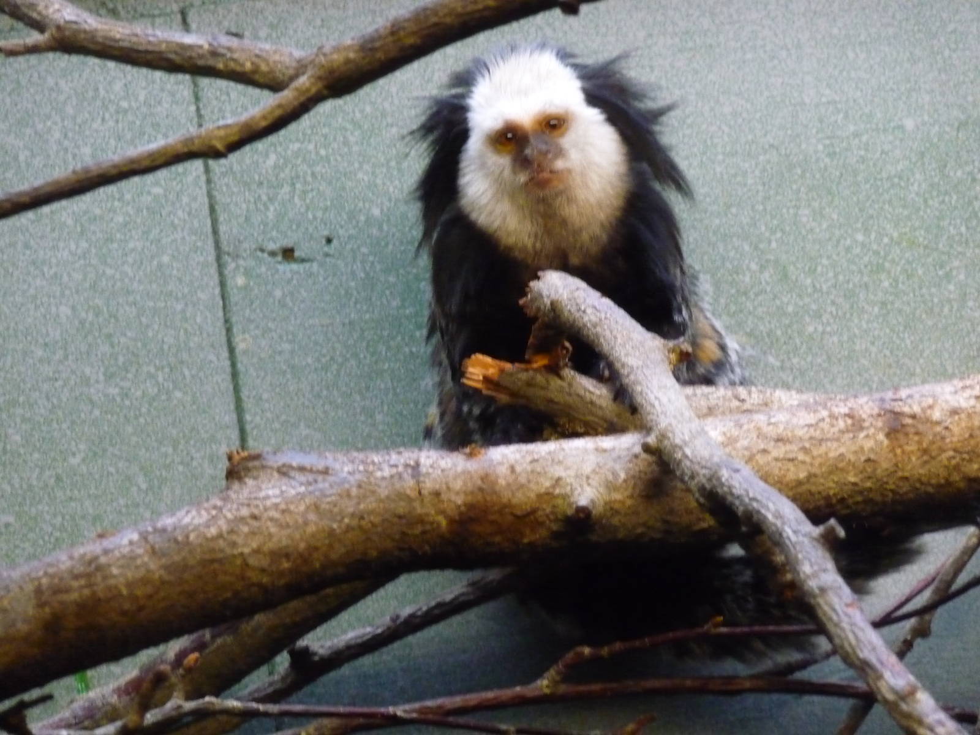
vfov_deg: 6.2
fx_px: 6738
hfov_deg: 8.3
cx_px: 490
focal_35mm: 238
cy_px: 368
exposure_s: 1/100
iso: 800
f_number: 4.9
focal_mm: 40.9
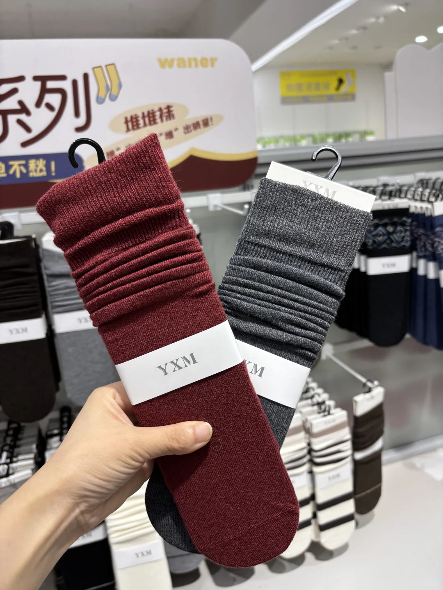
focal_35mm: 26
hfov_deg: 53.1
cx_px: 222
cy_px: 295
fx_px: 444
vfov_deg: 67.3
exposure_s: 1/186
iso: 40
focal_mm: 5.96
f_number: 1.6
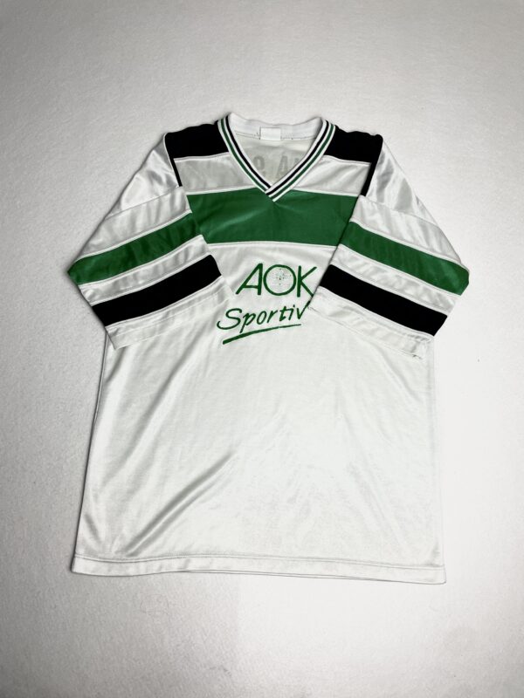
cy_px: 349
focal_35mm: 26
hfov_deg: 53.1
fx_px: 525
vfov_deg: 67.3
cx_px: 262
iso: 40
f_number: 1.6
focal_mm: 4.2
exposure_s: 1/100
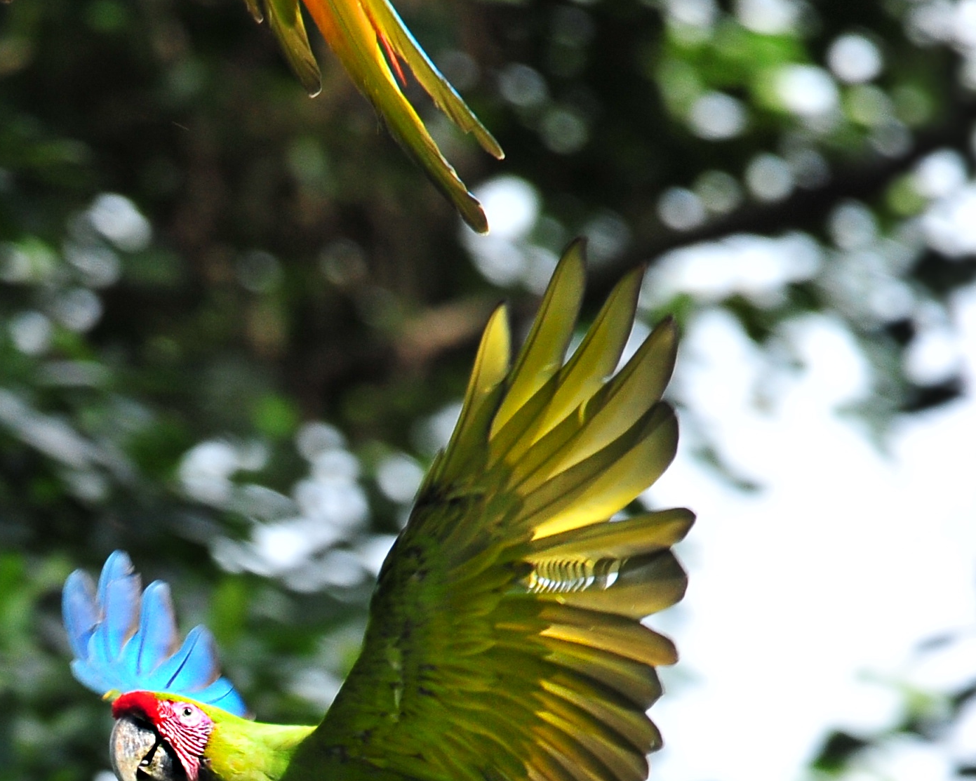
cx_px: 71
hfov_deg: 1.1
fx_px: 49745
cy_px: 868
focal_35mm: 1722
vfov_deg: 0.9
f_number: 8
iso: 1250
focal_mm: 600
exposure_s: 1/640
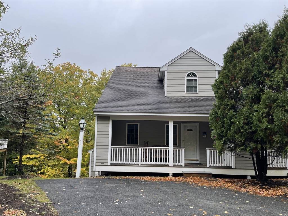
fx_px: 208
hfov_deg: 69.4
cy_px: 108
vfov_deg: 54.9
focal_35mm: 25
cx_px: 144
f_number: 1.6
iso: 32
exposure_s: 1/599
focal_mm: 5.1
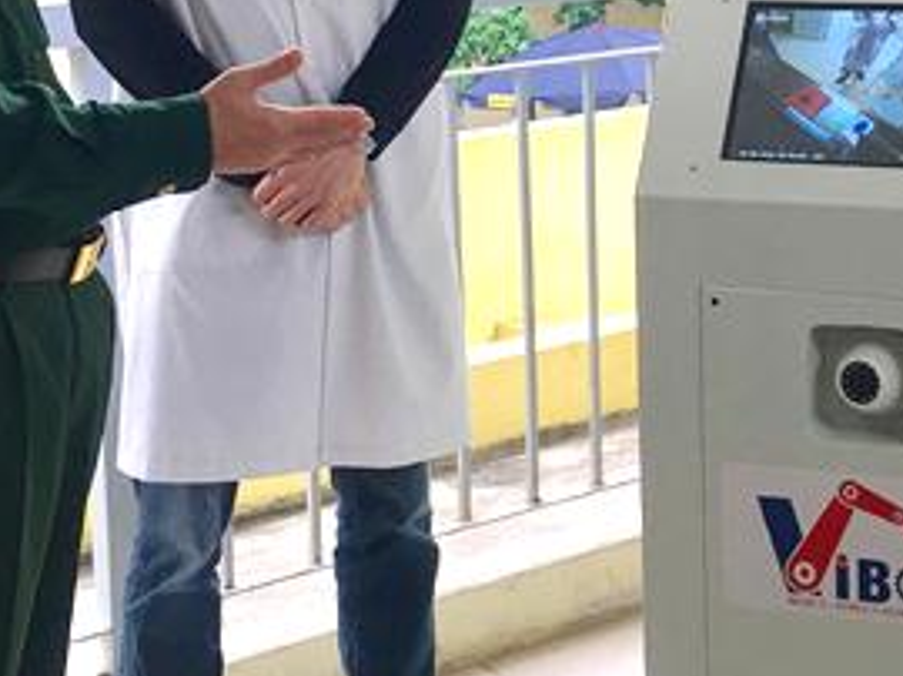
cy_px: 74
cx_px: 766
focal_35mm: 86
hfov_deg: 22.4
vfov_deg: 16.9
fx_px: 2241
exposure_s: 1/33
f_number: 2.2
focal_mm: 4.15
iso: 32
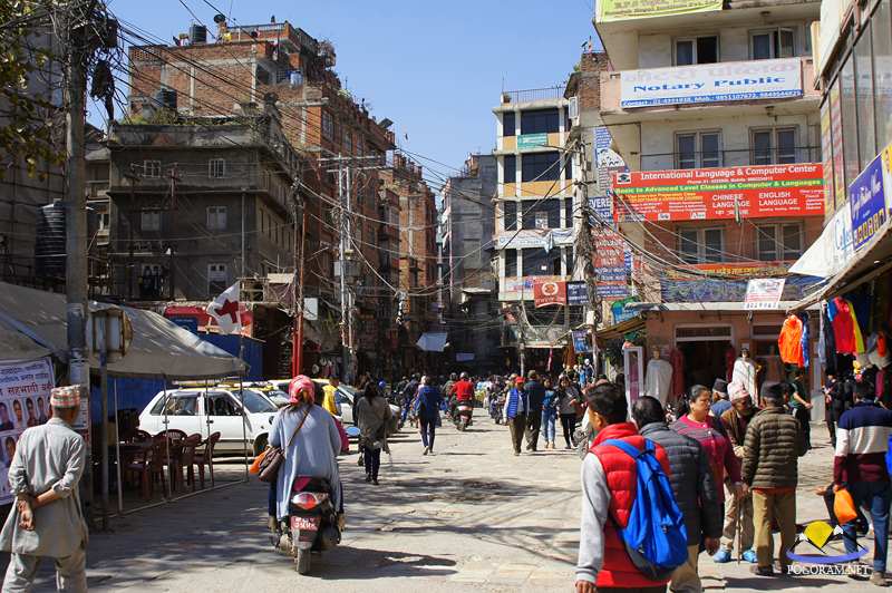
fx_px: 1040
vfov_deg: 31.8
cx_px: 446
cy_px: 296
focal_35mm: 42
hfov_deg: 46.4
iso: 100
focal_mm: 28
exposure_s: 1/320
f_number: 5.6
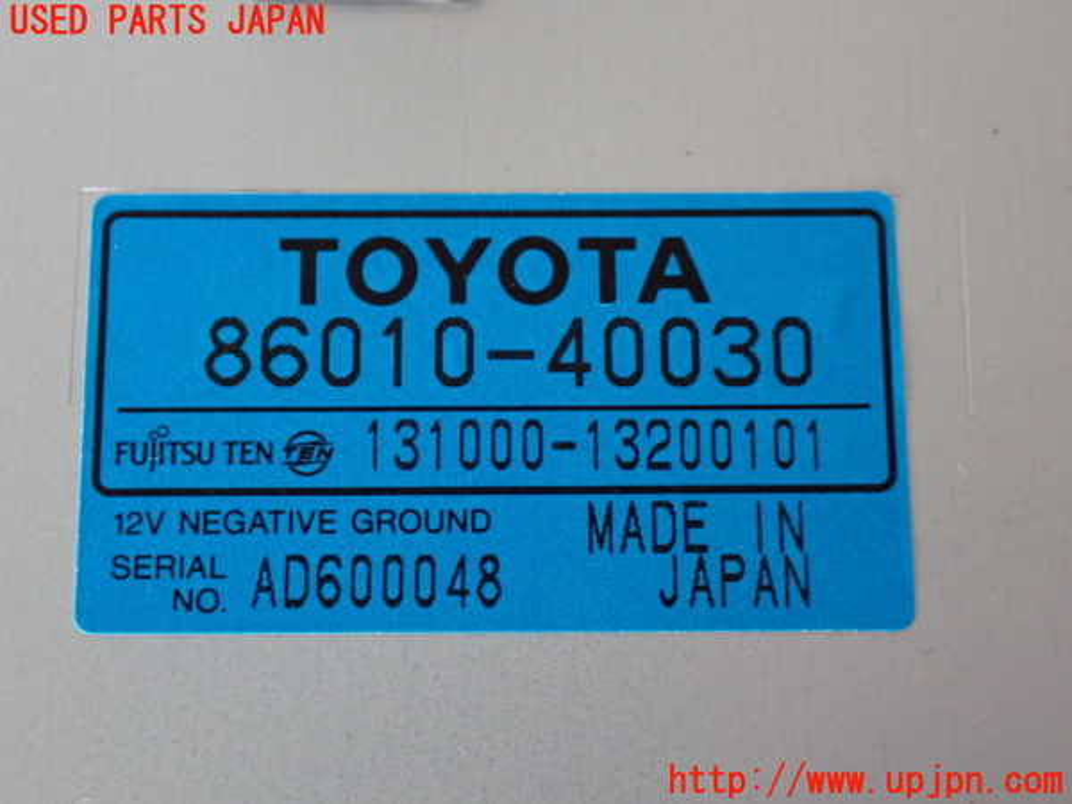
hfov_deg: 38.2
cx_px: 536
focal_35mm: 50
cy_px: 402
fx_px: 1548
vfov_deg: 29.1
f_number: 3.2
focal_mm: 9.01
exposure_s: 1/15
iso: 800
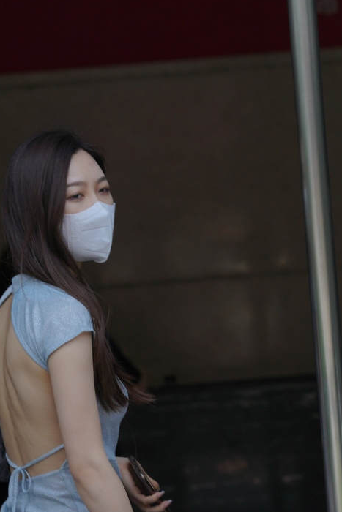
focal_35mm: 376
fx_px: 5355
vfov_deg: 5.5
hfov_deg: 3.7
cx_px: 84
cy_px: 581
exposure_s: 1/640
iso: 200
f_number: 4.5
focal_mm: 135
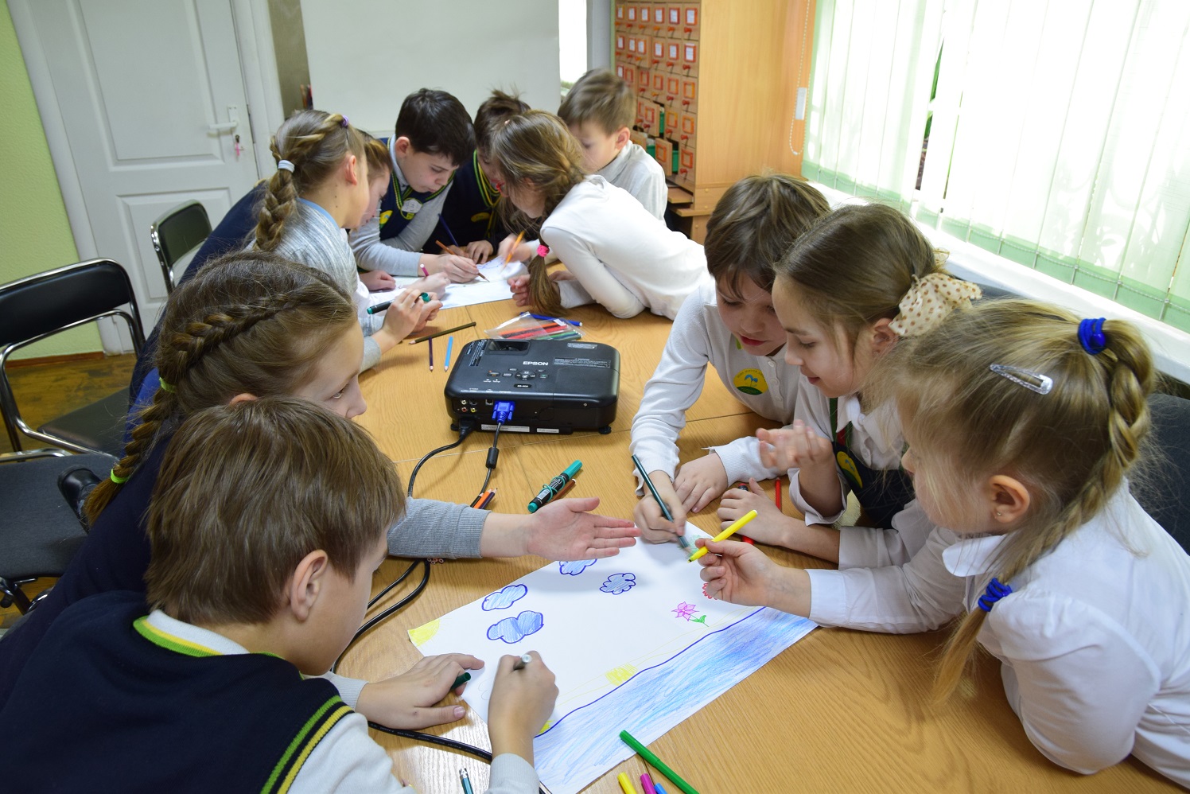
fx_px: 793
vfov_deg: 53.2
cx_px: 595
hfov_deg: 73.7
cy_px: 397
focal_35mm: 24
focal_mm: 16
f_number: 6.3
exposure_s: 1/15
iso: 720
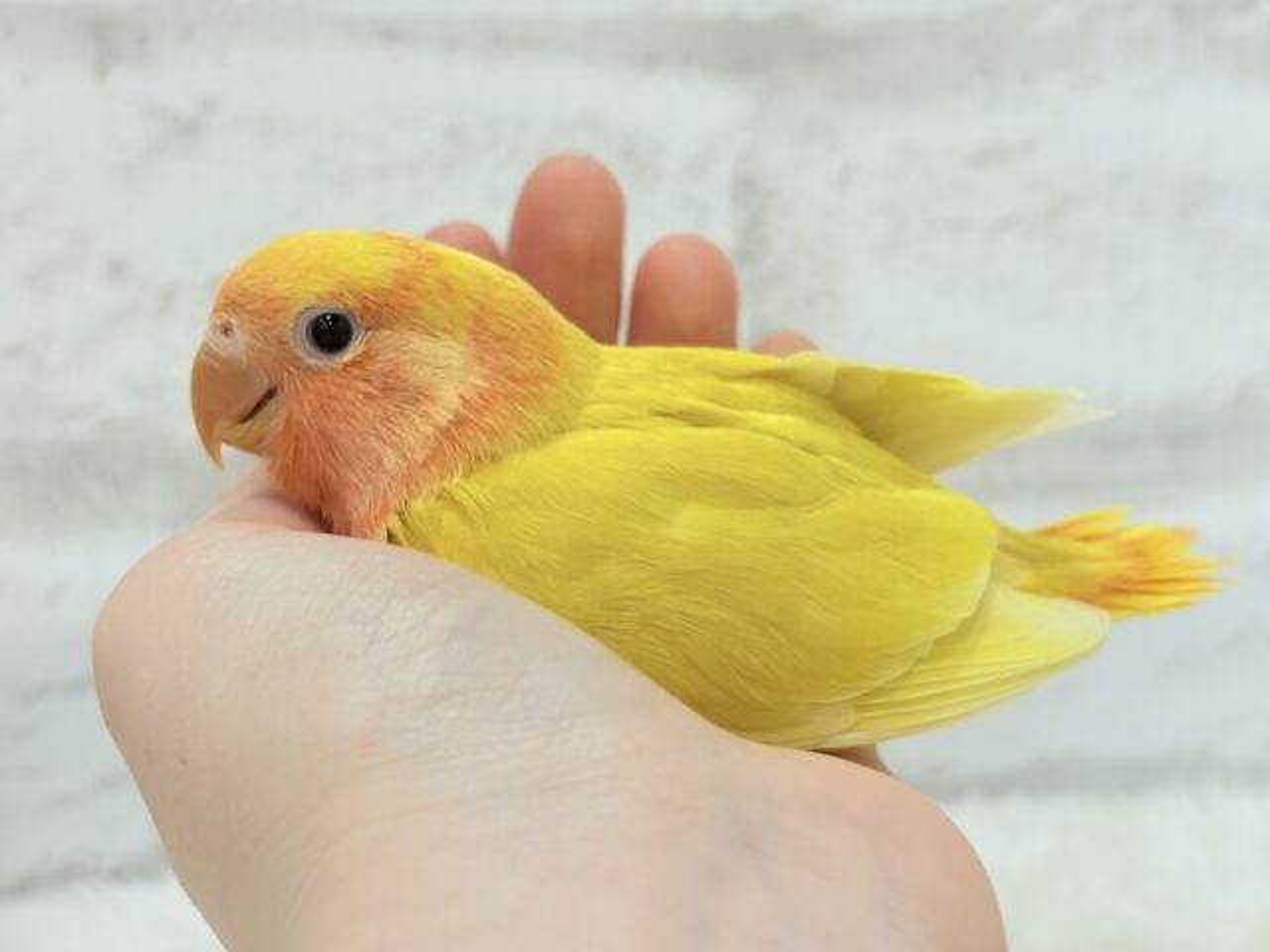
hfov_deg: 36.8
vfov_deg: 28.0
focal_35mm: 52
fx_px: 1908
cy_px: 476
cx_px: 635
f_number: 1.6
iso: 64
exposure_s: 1/100
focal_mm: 5.96
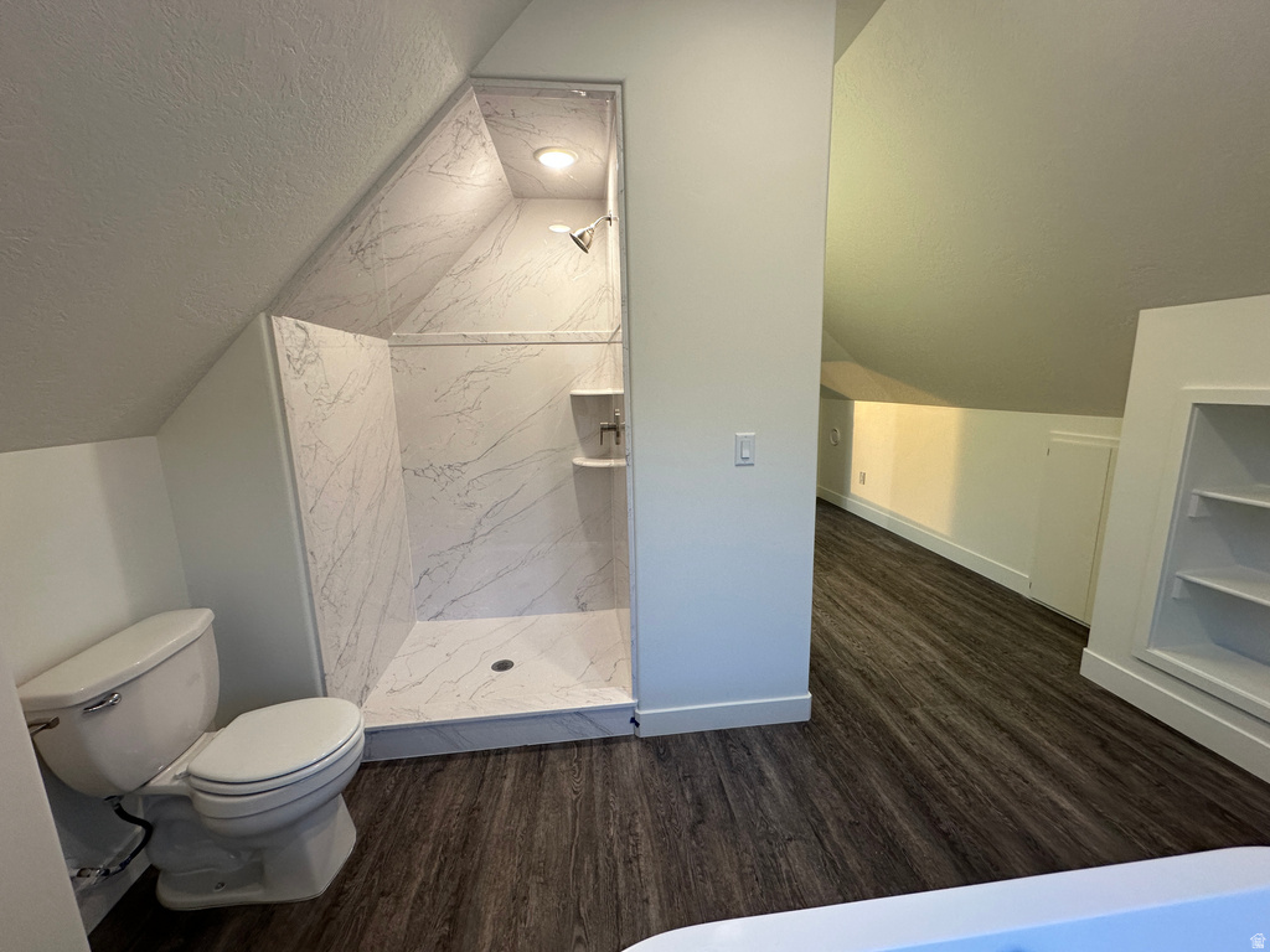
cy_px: 476
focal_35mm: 14
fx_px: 514
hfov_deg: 102.1
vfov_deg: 85.7
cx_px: 635
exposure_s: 1/120
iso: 160
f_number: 2.2
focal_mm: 2.22
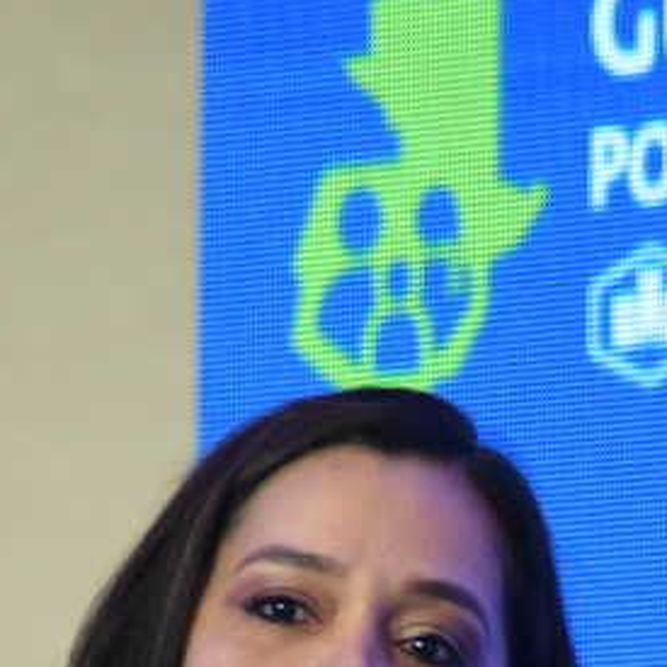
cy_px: 831
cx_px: 381
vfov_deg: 2.1
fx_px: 17767
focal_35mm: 815
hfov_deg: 2.2
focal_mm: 220
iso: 5000
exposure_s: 1/160
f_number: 5
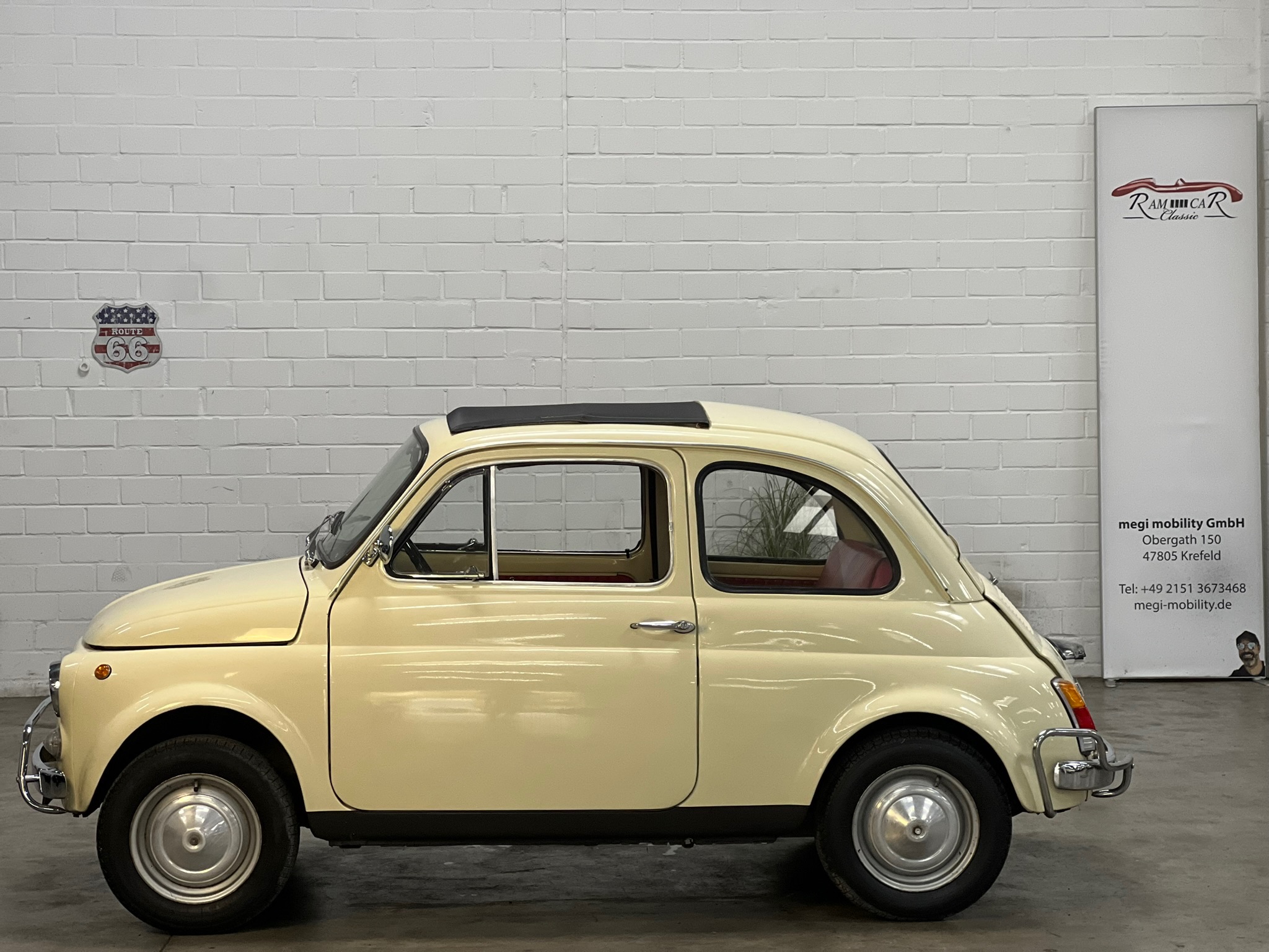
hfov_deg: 25.3
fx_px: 2823
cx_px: 634
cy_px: 476
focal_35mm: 77
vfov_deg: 19.1
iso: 200
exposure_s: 1/33
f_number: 2.8
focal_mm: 9
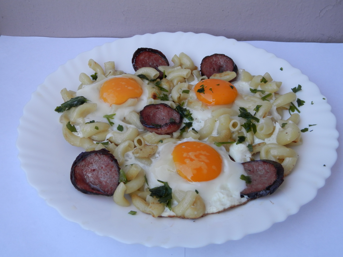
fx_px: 456
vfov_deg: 31.5
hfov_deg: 41.2
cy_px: 128
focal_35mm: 46
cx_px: 172
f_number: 3.6
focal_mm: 8.2
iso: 125
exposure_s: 1/160
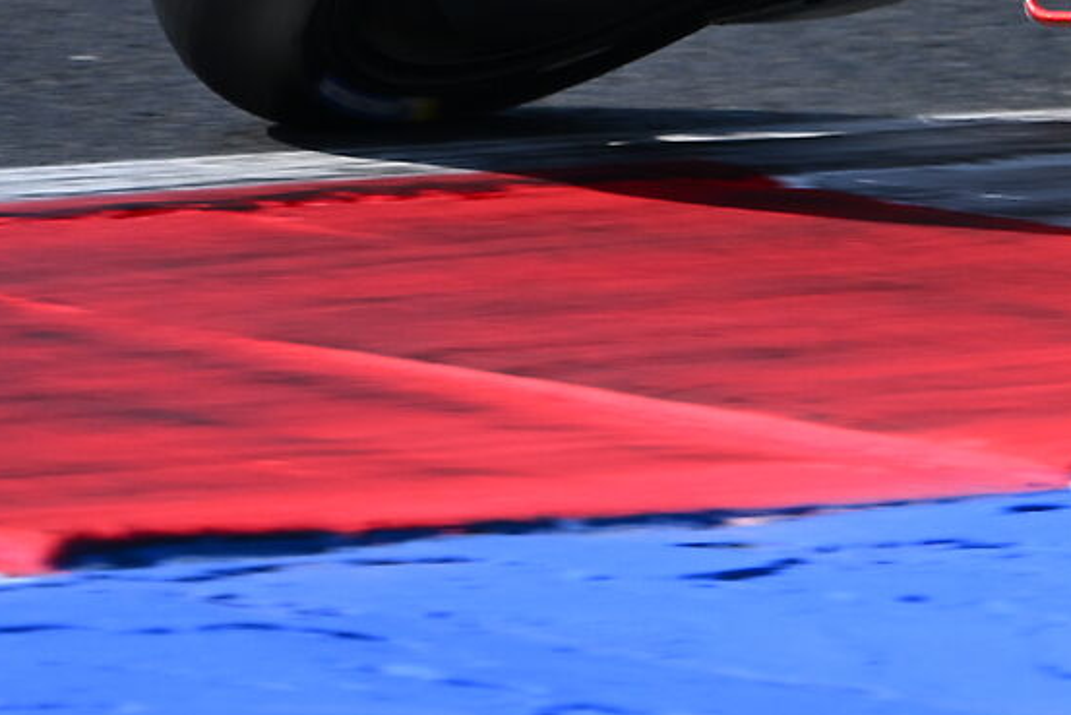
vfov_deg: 1.1
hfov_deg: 1.6
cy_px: -496
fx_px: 37433
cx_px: 1869
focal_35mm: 1258
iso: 320
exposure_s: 1/1250
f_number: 6.3
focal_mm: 290
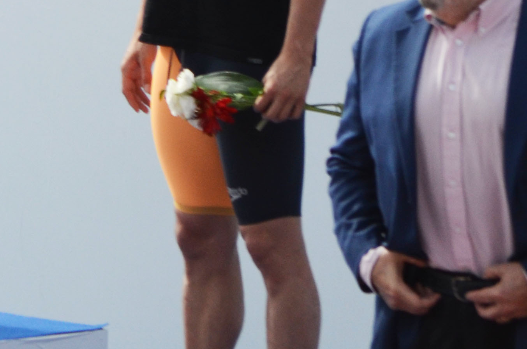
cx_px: -343
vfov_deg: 1.4
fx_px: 13962
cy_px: -257
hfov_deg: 2.2
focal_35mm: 956
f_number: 5.3
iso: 400
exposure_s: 1/1250
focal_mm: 175
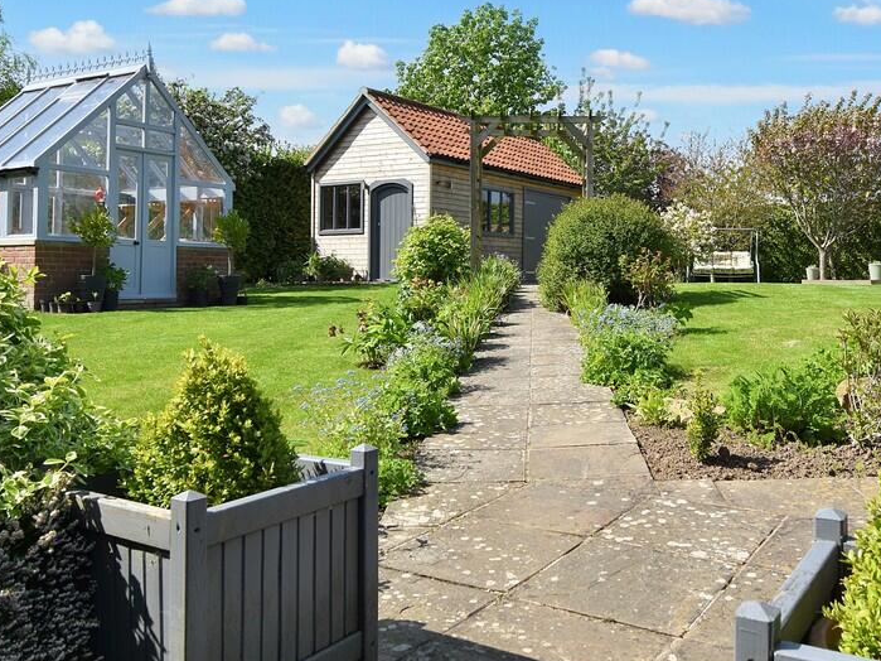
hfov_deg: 56.6
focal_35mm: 32
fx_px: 807
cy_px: 254
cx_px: 550
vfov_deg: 44.2
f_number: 8
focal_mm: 15
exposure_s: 1/250
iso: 100
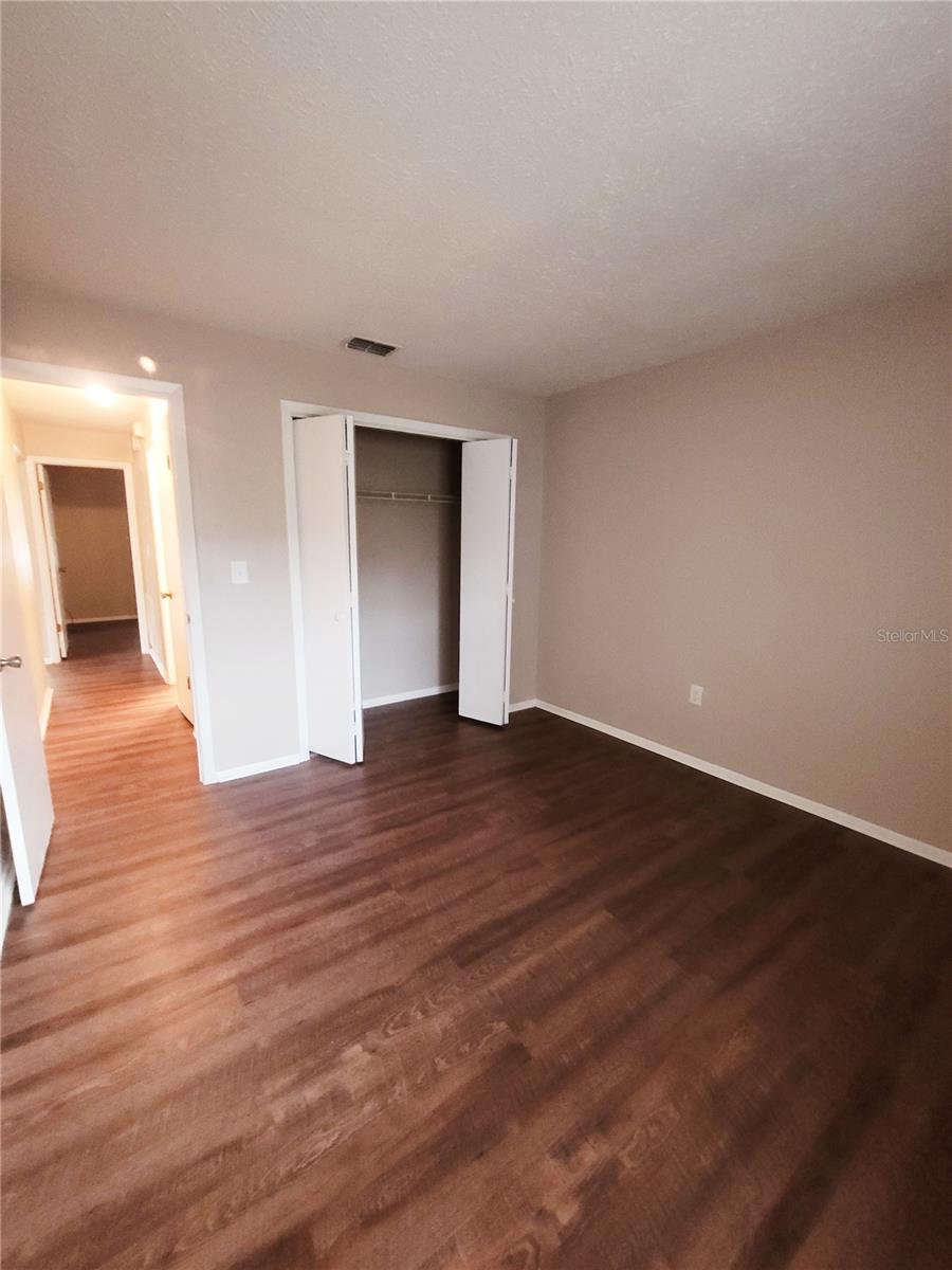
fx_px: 477
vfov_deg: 106.2
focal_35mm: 13
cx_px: 476
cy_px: 635
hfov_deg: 89.9
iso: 1000
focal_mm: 2.2
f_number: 2.2
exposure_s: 1/24
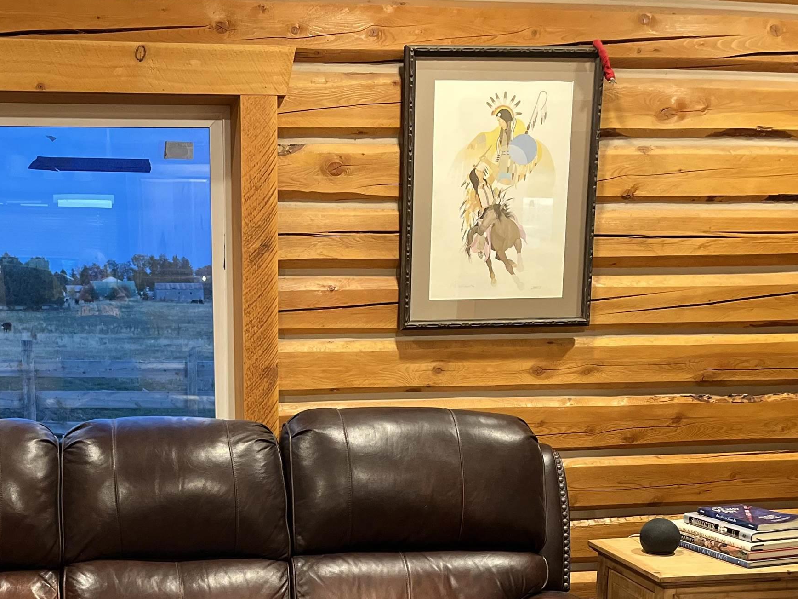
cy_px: 519
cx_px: 248
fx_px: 1060
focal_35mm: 46
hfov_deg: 40.6
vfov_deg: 30.4
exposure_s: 1/40
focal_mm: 5.1
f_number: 1.6
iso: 500
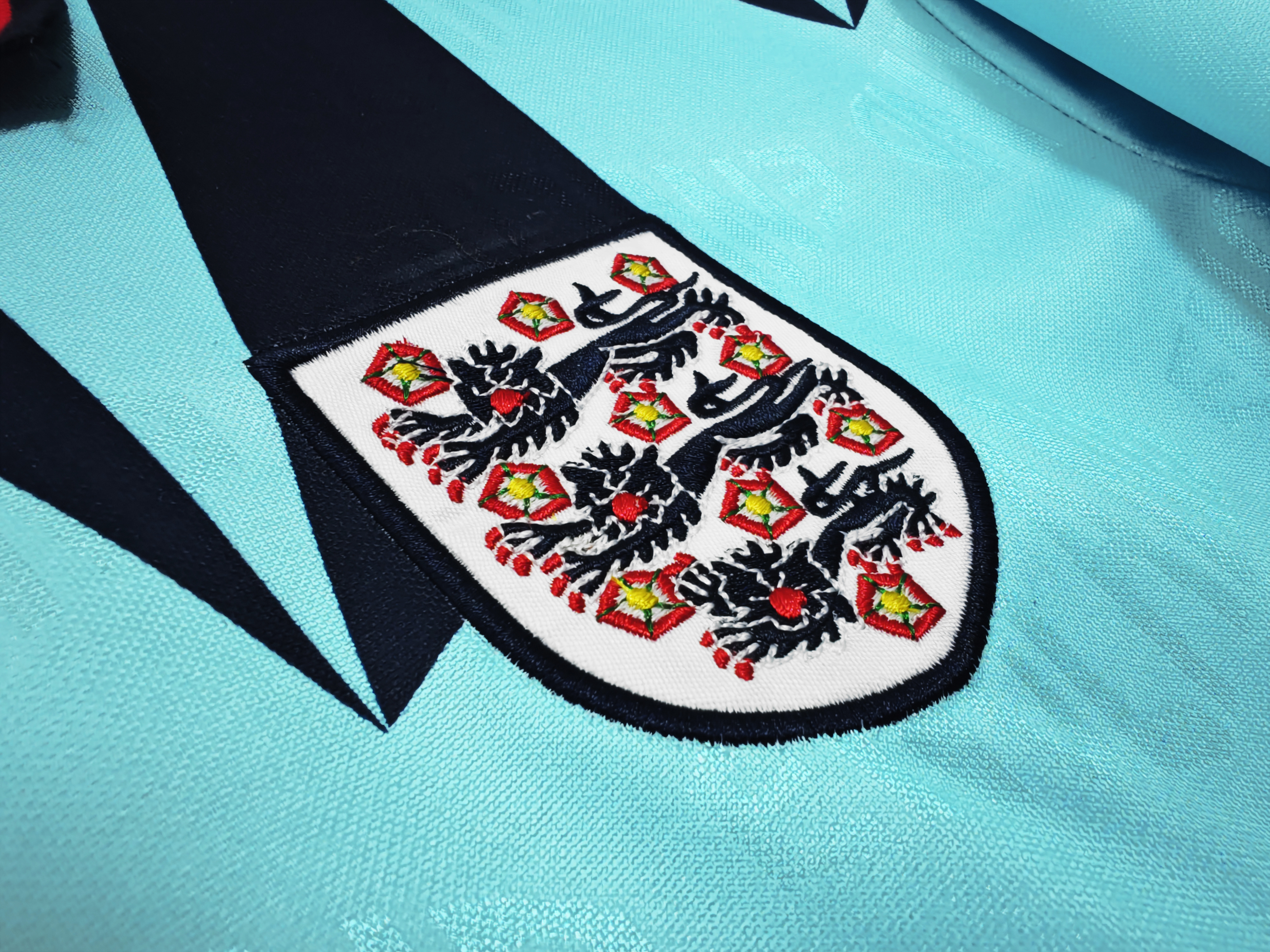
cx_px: 635
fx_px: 844
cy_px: 476
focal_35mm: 23
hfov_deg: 73.9
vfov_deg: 58.9
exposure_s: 1/60
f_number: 2.2
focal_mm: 2.59
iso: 97
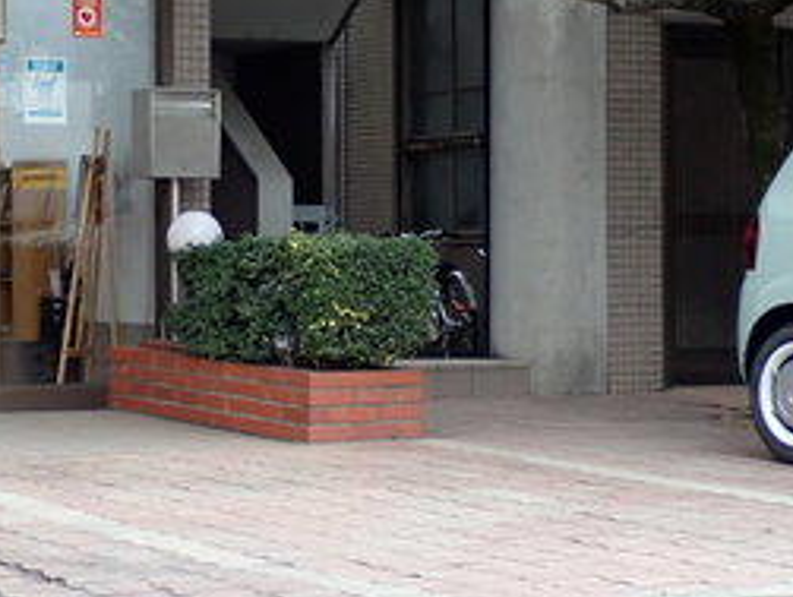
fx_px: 2569
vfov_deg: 13.2
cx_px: 139
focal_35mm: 112
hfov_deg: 17.4
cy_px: 243
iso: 250
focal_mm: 7.84
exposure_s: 1/40
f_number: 2.9
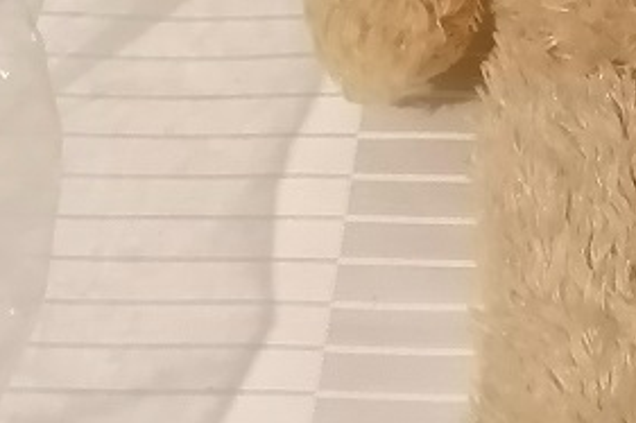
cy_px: -53
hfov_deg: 10.9
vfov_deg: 7.4
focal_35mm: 184
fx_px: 3249
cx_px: 837
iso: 320
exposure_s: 1/33.3
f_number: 1.8
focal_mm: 4.75
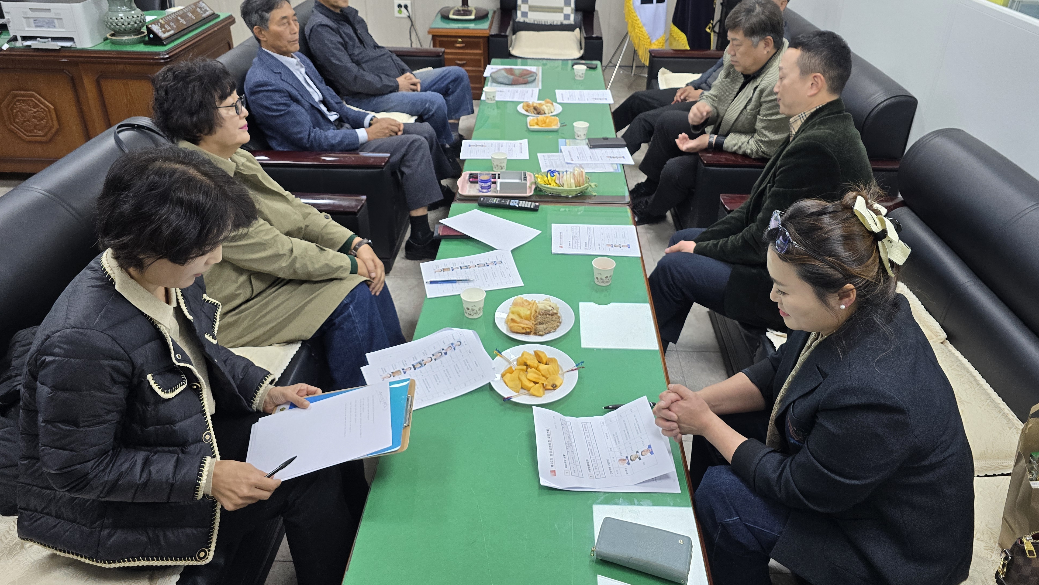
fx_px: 716
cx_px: 538
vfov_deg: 43.9
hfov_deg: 71.9
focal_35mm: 26
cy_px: 206
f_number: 1.7
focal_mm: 6.3
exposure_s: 1/120
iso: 125
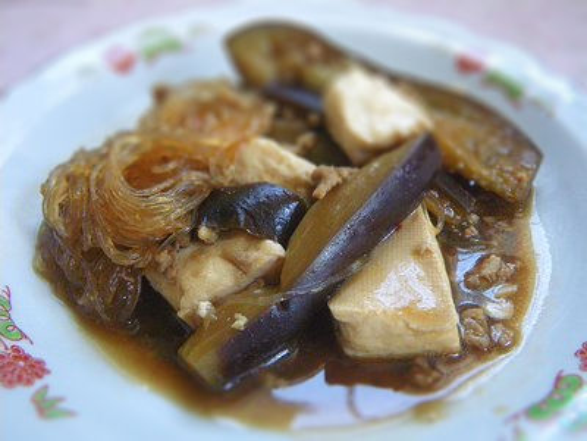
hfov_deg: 54.0
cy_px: 220
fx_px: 577
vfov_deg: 41.8
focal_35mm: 34
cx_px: 294
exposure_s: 1/30
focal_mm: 6.1
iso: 800
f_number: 3.8
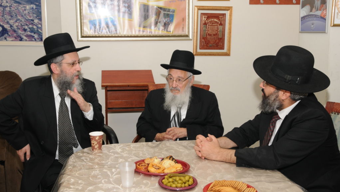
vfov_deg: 28.0
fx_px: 383
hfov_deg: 47.8
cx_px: 170
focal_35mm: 43
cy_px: 89
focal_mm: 27
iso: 200
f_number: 5.6
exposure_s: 1/80
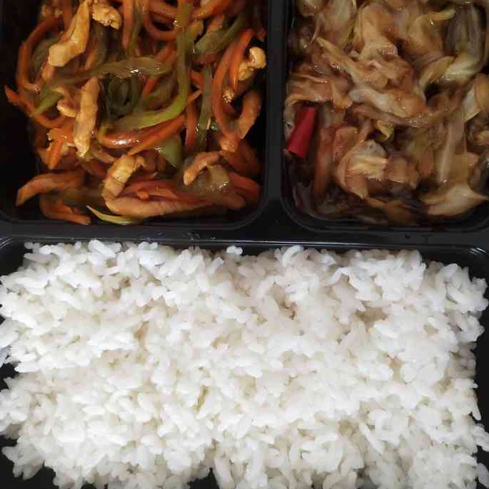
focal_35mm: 36
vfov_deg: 45.9
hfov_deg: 46.0
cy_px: 210
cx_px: 244
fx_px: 575
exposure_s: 1/50
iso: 483
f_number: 1.8
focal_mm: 3.95
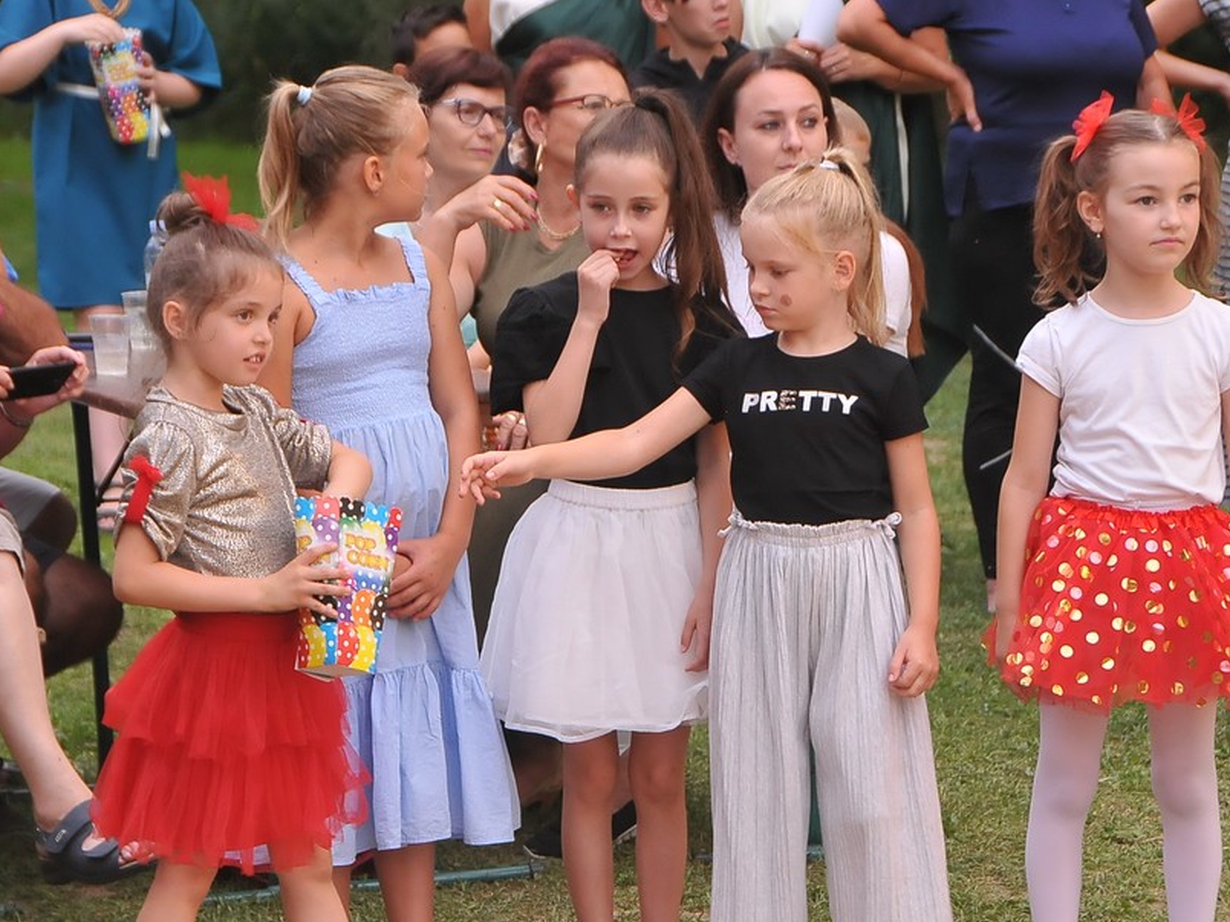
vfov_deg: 7.7
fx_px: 6844
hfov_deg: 10.3
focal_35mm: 193
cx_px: 633
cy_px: 482
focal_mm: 105
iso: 1000
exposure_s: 1/200
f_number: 7.1
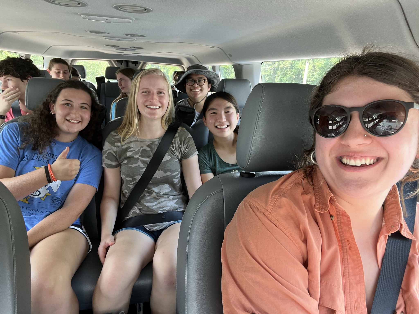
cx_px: 210
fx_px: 278
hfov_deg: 73.9
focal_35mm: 23
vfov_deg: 58.9
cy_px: 157
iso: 100
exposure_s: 1/70
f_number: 2.2
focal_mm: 2.71
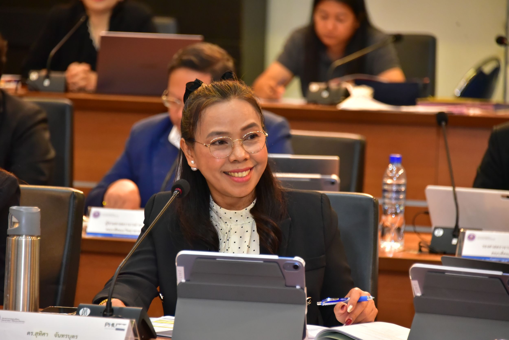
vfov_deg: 6.5
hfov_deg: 9.8
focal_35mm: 210
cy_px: 170
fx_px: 2970
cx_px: 254
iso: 6400
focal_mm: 210
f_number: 5.6
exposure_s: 1/100
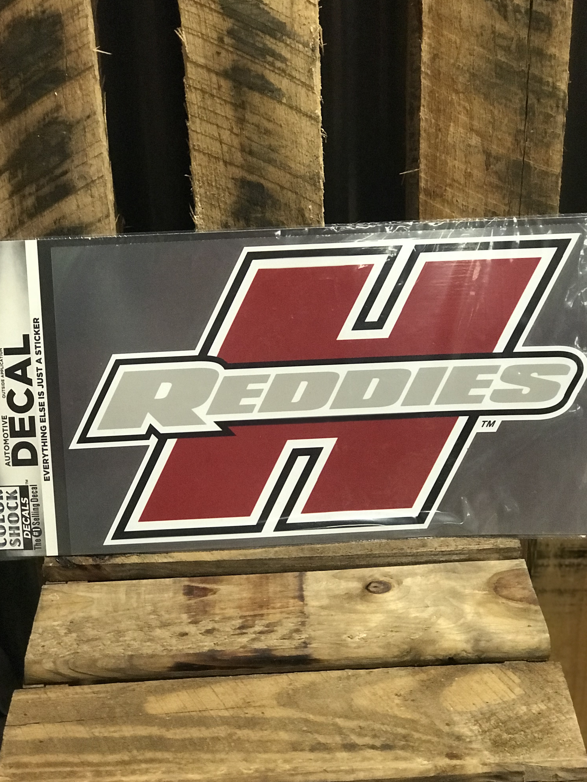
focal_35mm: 58
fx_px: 1311
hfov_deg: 25.2
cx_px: 294
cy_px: 393
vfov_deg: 33.2
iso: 800
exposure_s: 1/60
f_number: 2.8
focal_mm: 6.6
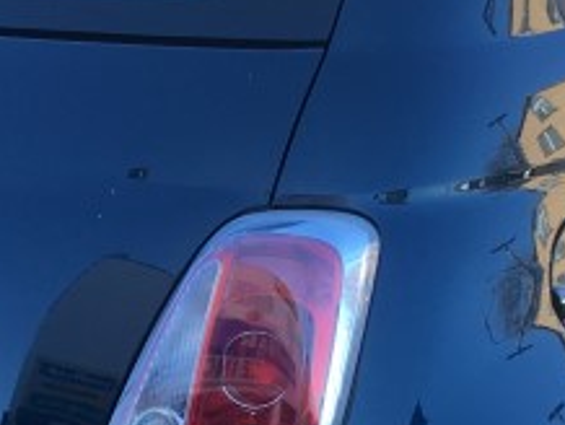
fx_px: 2222
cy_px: 384
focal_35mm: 136
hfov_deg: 14.5
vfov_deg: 10.9
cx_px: 246
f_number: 2.2
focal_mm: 4.15
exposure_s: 1/241
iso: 25
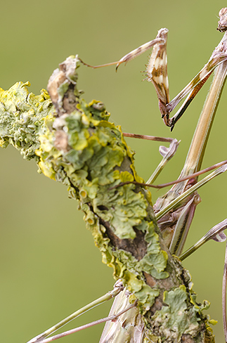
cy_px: 219
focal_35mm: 567
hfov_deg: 2.4
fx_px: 5389
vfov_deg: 3.6
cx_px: 155
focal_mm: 180
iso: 100
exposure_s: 1/13
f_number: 13
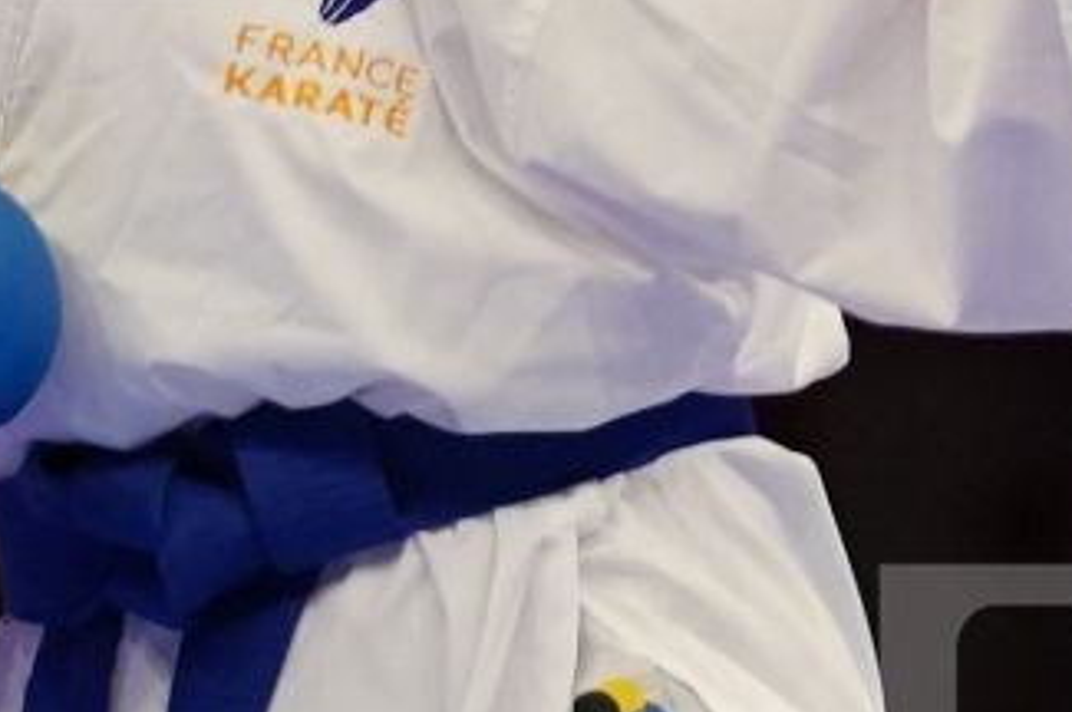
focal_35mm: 1364
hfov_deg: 1.5
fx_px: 40575
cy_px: -307
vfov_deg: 1.0
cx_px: 1187
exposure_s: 1/1000
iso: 2000
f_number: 2.8
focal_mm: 164
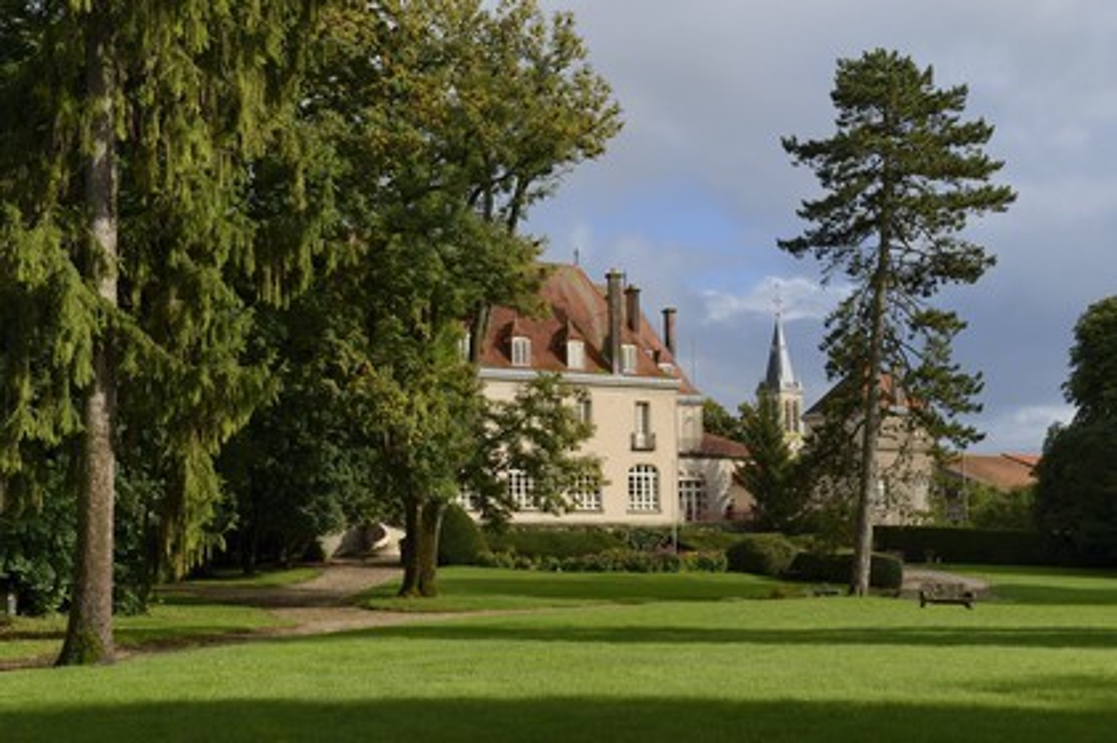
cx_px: 558
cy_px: 372
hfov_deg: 36.3
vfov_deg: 24.6
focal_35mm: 55
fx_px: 1705
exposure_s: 1/200
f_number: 14
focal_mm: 55
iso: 200
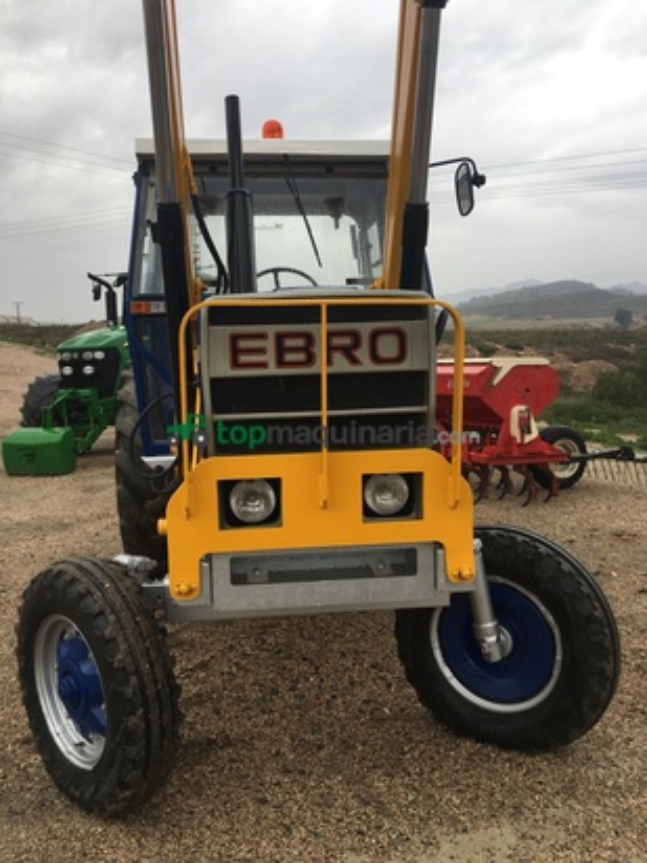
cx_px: 324
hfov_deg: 48.2
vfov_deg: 61.7
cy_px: 432
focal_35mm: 29
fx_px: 723
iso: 25
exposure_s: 1/407
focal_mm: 4.15
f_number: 2.2
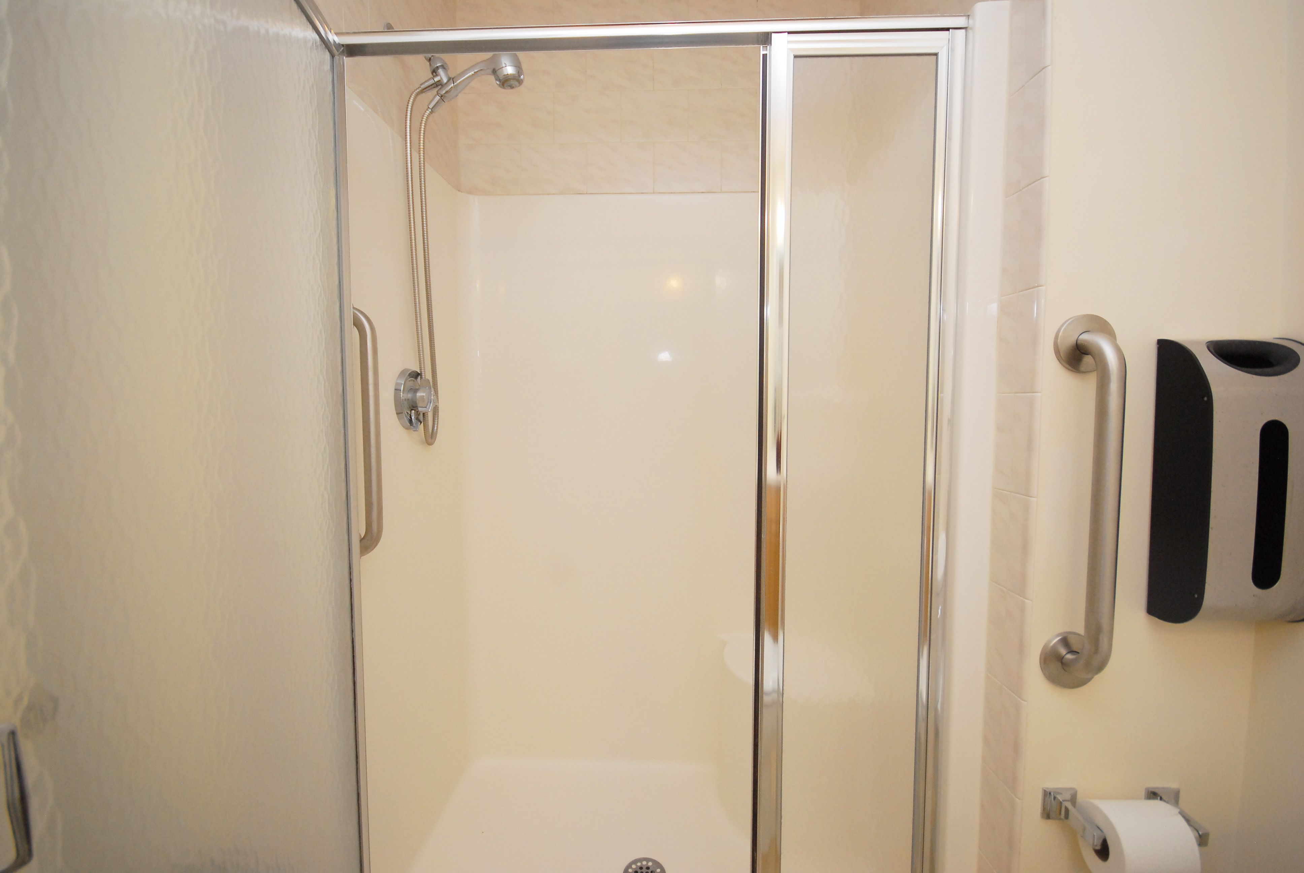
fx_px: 544
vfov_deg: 77.5
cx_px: 652
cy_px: 436
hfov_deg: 100.3
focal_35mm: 15
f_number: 5
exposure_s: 1/60
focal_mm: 10
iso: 400
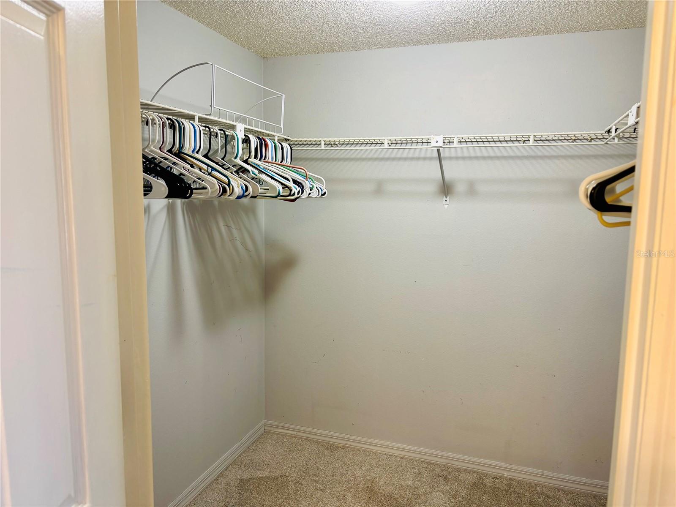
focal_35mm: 26
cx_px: 338
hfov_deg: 67.3
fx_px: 508
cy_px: 254
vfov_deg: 53.1
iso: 100
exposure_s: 1/60
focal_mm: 5.96
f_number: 1.6
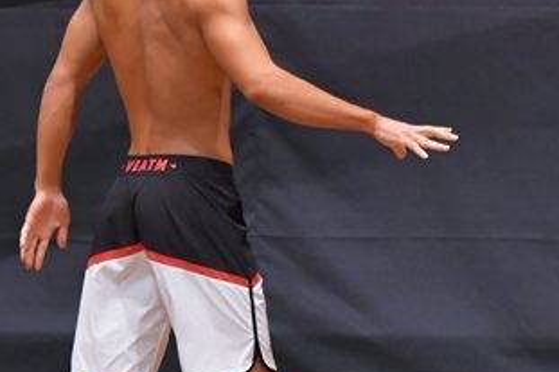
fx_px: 11034
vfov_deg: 1.9
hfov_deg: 2.9
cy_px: 199
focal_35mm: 711
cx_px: 193
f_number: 5.6
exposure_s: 1/400
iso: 6400
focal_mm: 190
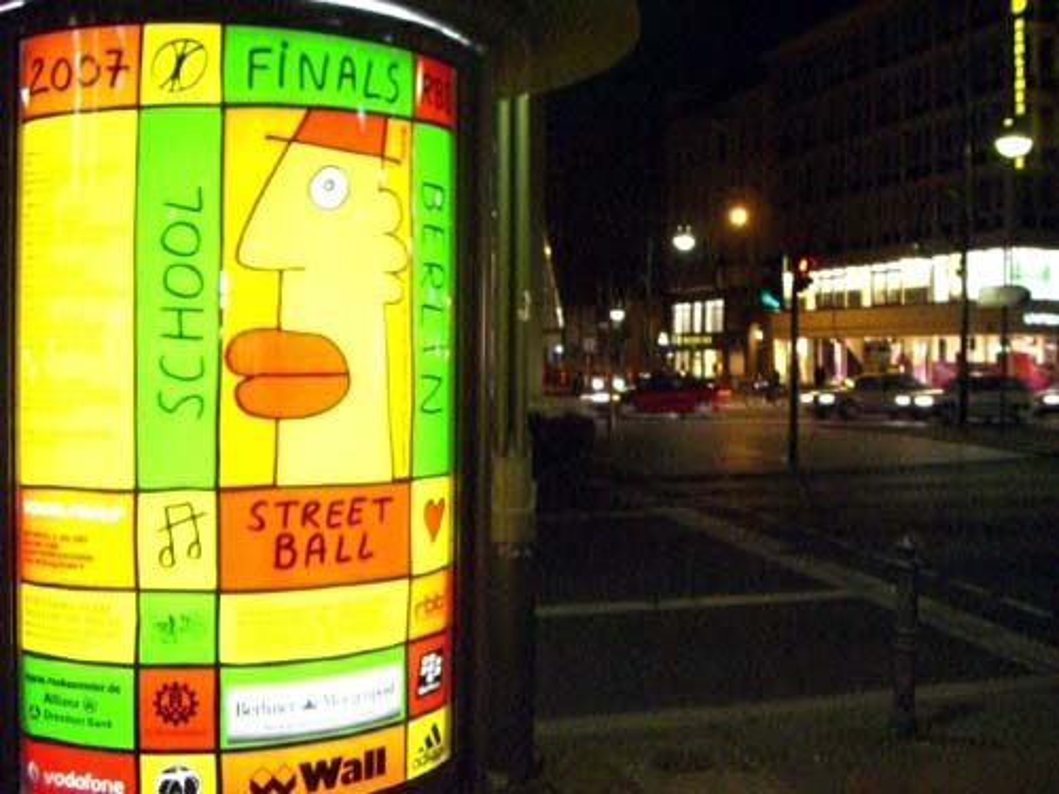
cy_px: 397
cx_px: 530
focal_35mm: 38
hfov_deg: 49.0
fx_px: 1163
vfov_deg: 37.7
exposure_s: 1/30
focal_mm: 6.2
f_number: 2.7
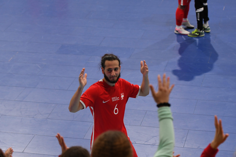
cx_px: 118
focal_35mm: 105
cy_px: 78
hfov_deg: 19.5
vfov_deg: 13.0
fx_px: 688
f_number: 2.8
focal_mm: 70
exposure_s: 1/500
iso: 2200
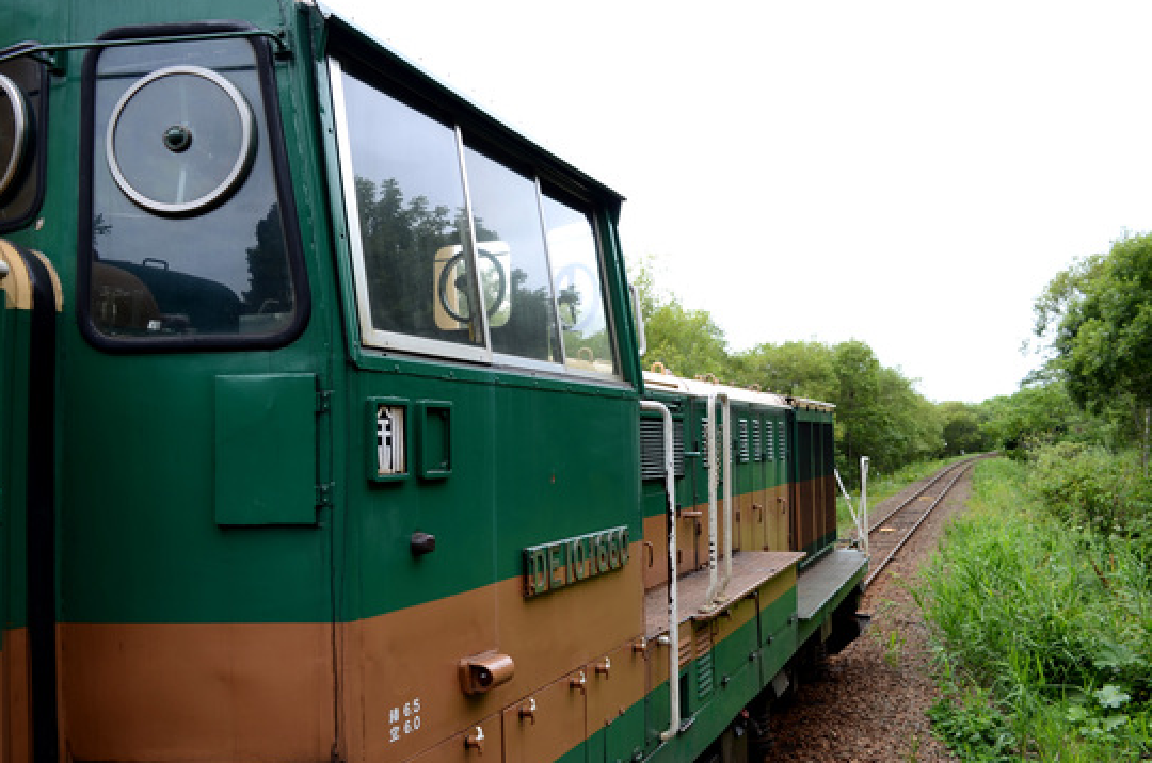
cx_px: 557
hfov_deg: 63.7
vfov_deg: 44.8
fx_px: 926
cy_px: 394
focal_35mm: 29
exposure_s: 1/125
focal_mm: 18
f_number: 5
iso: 100
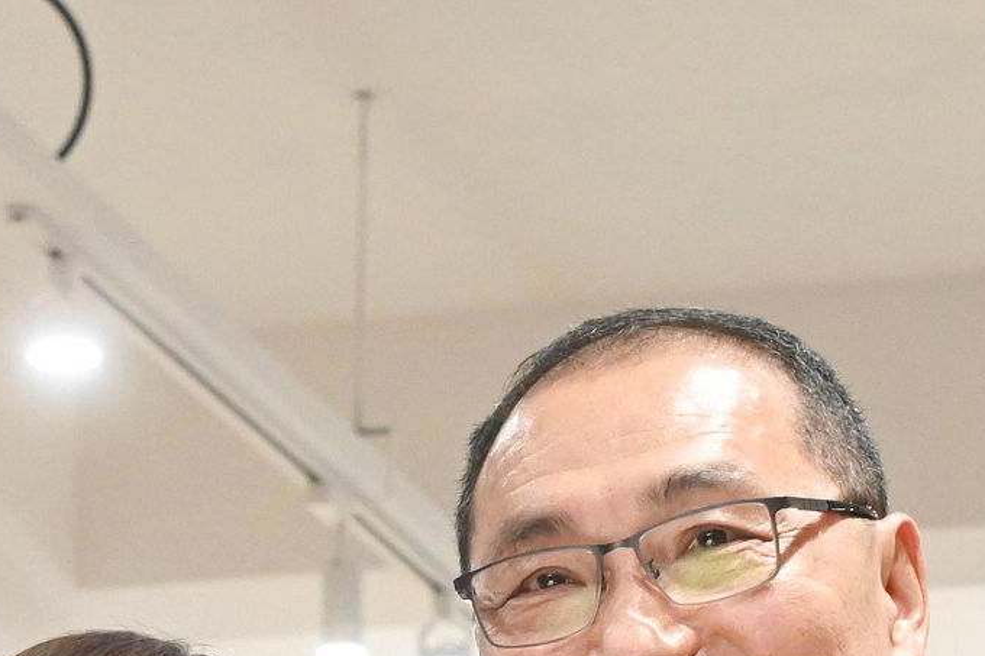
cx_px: 307
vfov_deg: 7.1
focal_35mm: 190
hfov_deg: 10.8
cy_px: 1098
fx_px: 5197
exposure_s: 1/125
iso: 2000
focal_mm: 31.5
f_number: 4
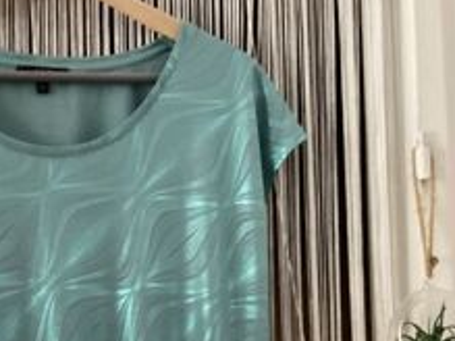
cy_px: 301
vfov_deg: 21.2
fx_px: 893
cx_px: 64
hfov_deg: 27.7
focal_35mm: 68
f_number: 2.4
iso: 640
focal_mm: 3.3
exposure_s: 1/24
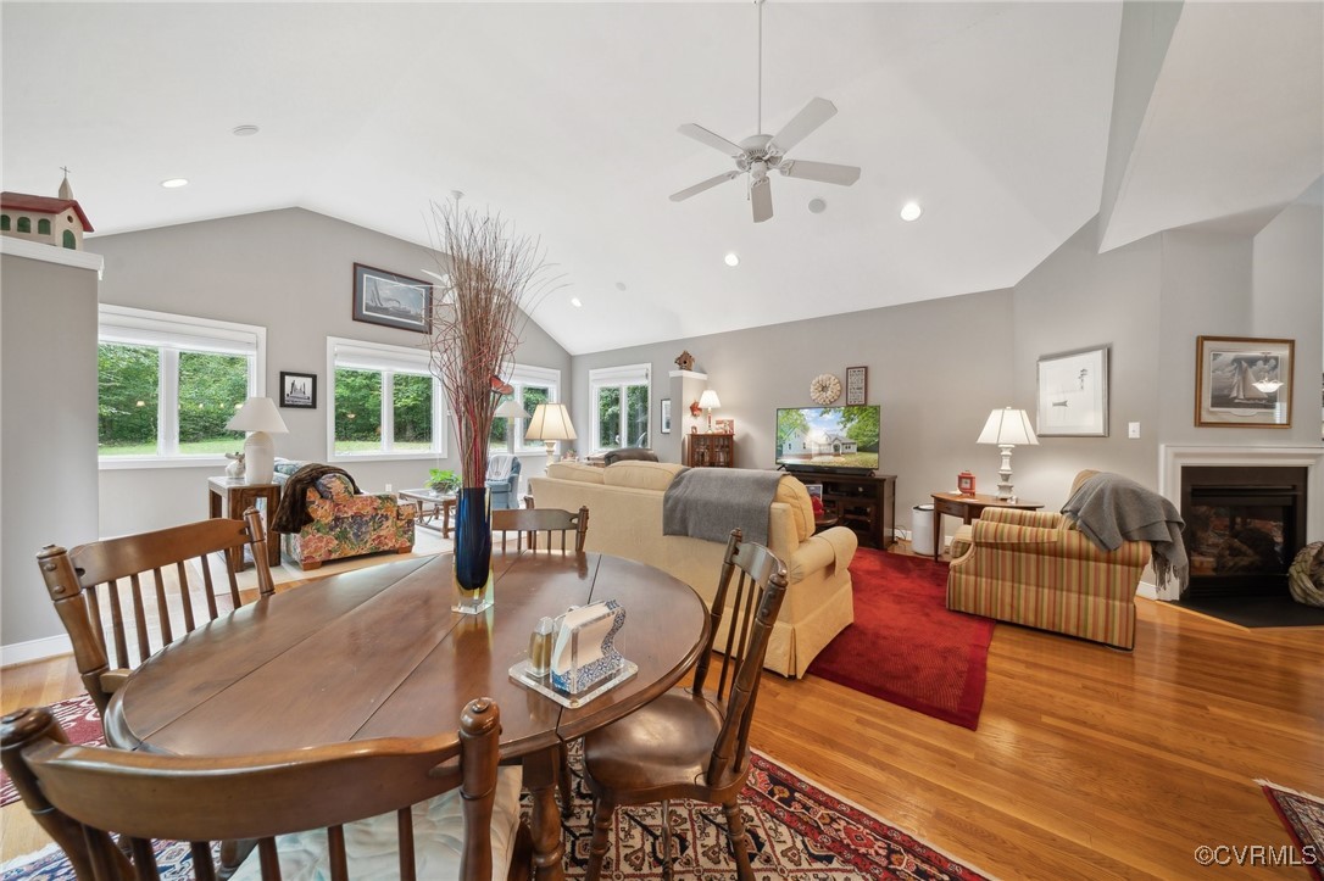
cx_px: 662
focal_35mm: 12
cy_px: 440
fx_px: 441
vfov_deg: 89.9
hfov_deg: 112.6
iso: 200
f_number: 7.1
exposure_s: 1/5
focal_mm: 12
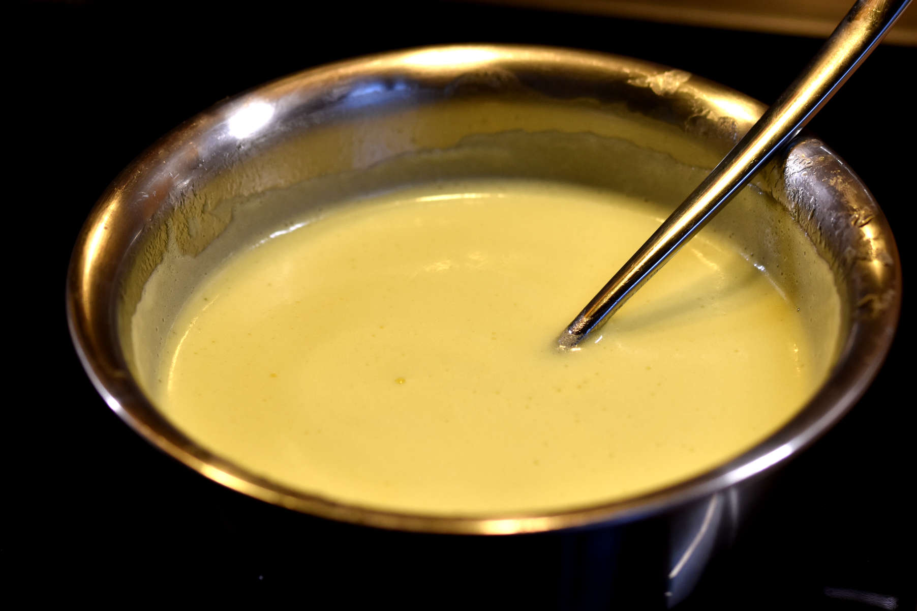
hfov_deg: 13.0
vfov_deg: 8.7
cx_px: 458
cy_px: 306
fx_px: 4010
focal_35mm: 158
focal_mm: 105
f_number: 4
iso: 640
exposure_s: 1/250
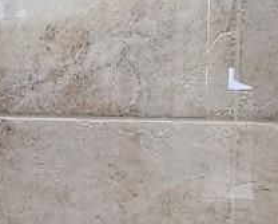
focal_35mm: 180
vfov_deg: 8.6
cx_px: -138
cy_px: 170
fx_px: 1483
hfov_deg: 10.4
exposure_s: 1/120
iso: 320
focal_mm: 5
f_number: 1.8
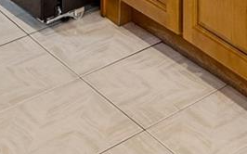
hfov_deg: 18.3
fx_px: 740
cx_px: 262
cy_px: -377
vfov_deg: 8.7
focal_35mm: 110
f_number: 11
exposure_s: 1/2
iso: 100
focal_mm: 14
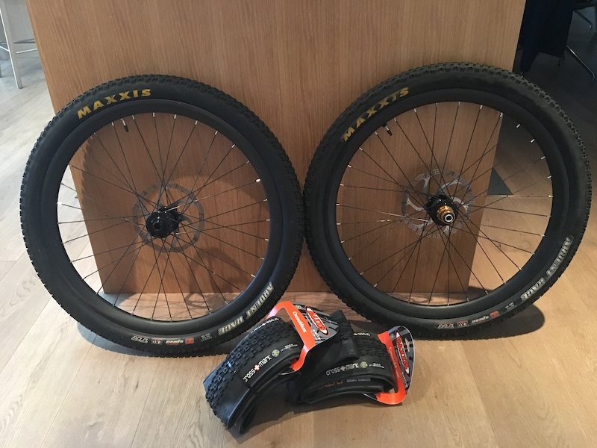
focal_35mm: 29
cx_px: 298
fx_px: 500
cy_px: 224
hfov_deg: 61.7
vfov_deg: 48.2
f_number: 2.2
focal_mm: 4.15
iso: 320
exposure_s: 1/15
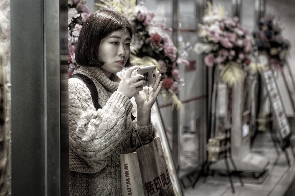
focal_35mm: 97
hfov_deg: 21.0
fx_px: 794
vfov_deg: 14.1
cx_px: 139
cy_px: 74
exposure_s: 1/125
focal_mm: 70
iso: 220
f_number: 4.5
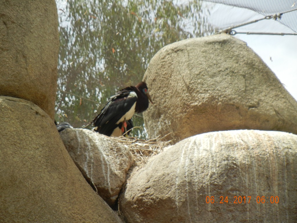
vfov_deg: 6.5
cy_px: 112
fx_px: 1965
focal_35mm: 229
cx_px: 148
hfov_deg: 8.6
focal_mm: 41.2
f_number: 4.8
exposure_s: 1/364
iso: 160
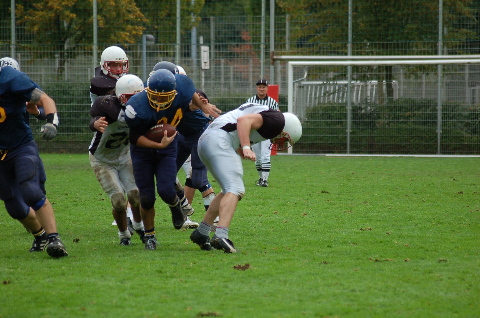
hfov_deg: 10.2
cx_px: 240
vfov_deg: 6.8
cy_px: 159
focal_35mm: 202
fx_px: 2695
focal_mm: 135
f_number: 4.5
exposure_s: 1/500
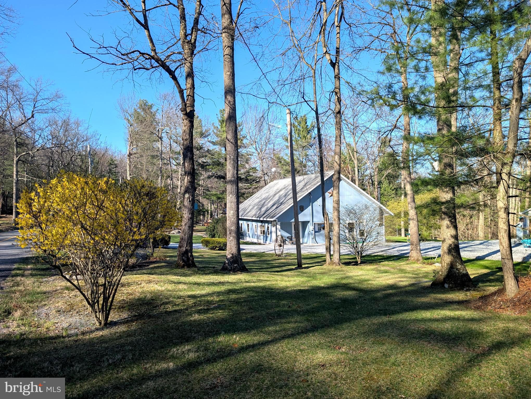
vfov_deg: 56.9
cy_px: 200
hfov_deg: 71.5
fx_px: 369
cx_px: 266
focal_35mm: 24
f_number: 1.68
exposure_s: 1/571
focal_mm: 6.9
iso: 20
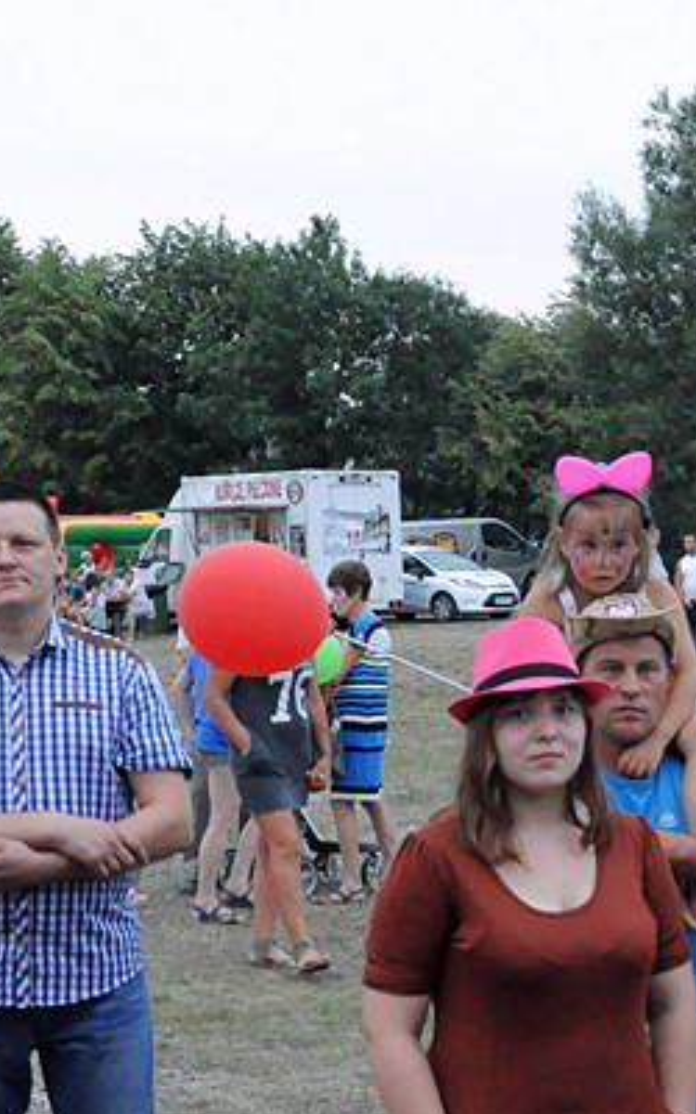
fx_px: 2461
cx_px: 810
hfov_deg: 15.6
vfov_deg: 25.4
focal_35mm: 81
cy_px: 714
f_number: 5.6
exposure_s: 1/125
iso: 3200
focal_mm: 25
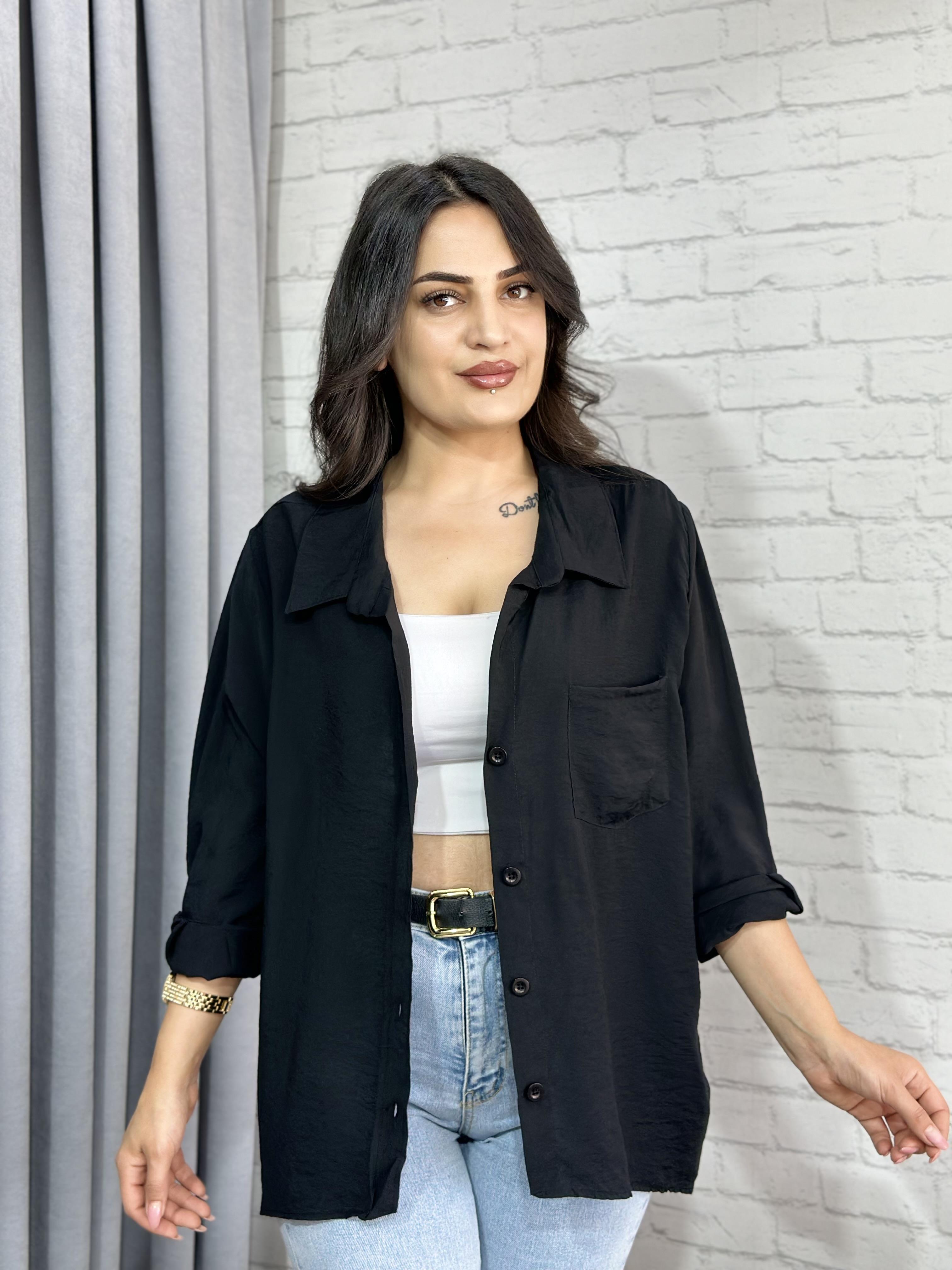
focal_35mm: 48
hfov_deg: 30.3
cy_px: 635
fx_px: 1760
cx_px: 476
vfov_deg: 39.7
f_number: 1.78
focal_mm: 6.86
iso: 80
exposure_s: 1/100
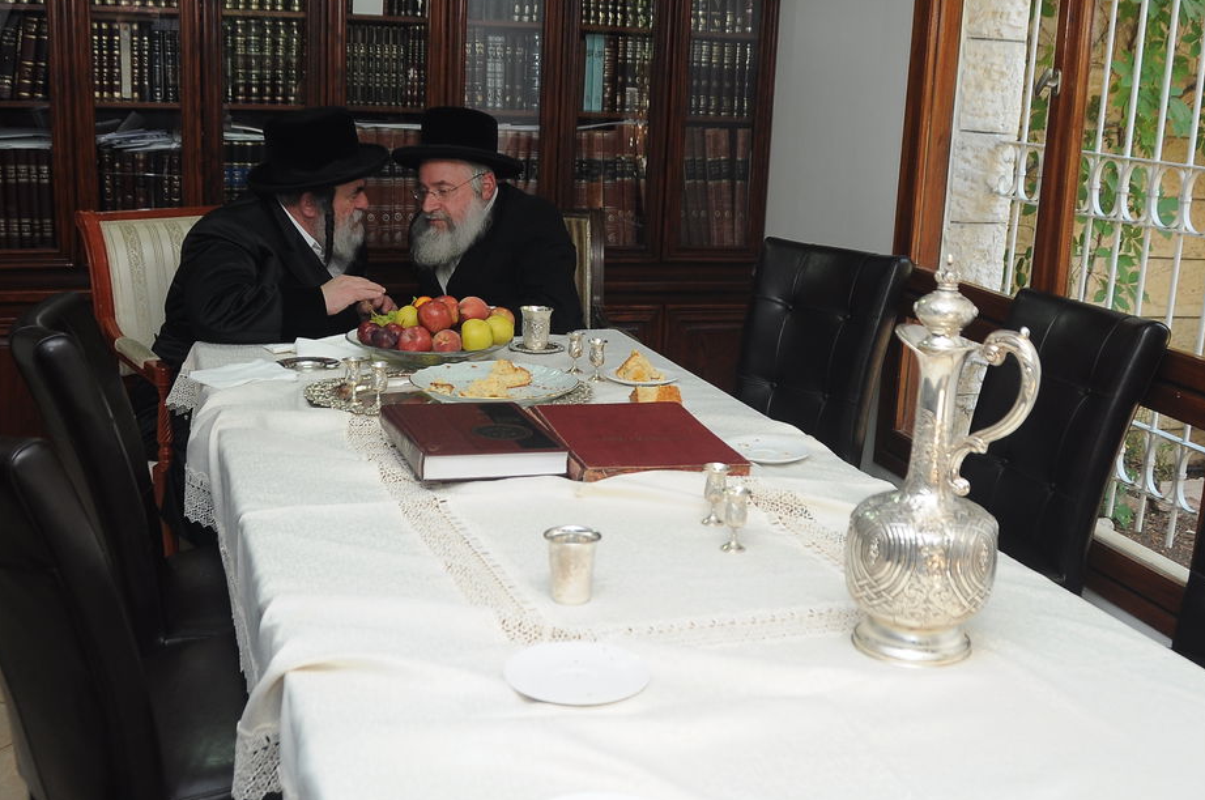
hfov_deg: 47.4
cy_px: 462
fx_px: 1370
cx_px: 676
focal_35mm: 41
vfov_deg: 32.5
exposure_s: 1/200
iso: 320
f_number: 3.5
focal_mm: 18
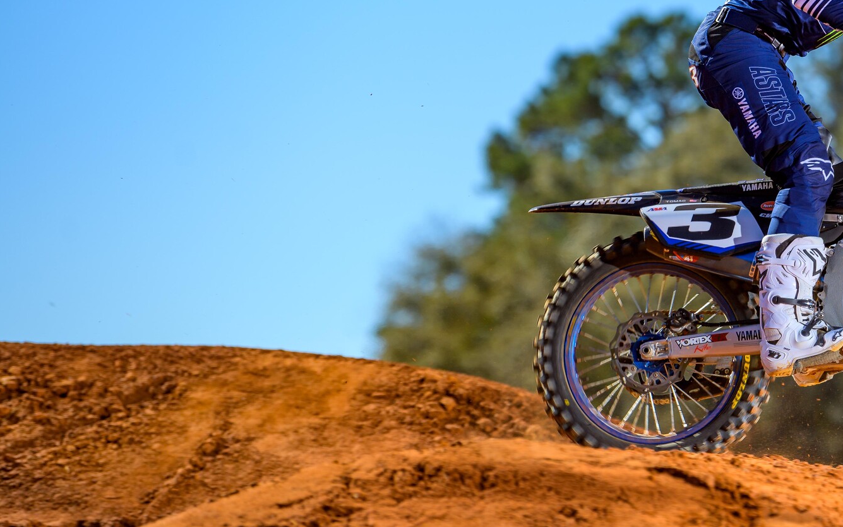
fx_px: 7787
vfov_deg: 3.9
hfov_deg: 6.2
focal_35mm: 339
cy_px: 151
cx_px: 686
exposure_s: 1/1600
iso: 64
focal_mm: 185
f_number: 3.5
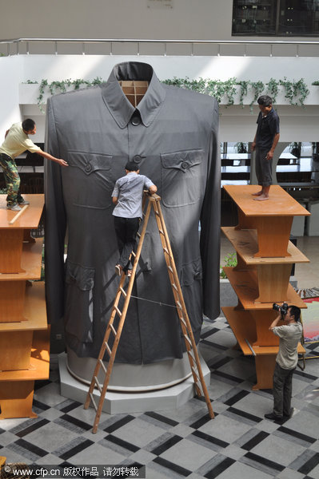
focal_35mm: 54
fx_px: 719
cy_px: 240
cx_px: 160
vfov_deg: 36.9
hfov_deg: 25.0
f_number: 5.6
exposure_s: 1/320
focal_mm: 36
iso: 450
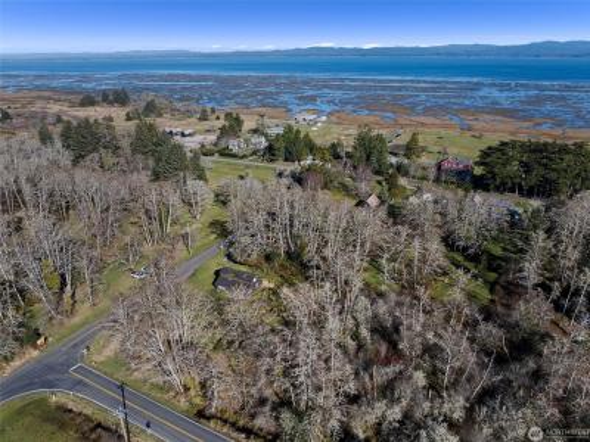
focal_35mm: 24
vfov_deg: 56.8
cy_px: 221
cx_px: 295
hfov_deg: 71.6
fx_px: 409
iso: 170
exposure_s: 1/1600
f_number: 2.8
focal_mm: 12.29
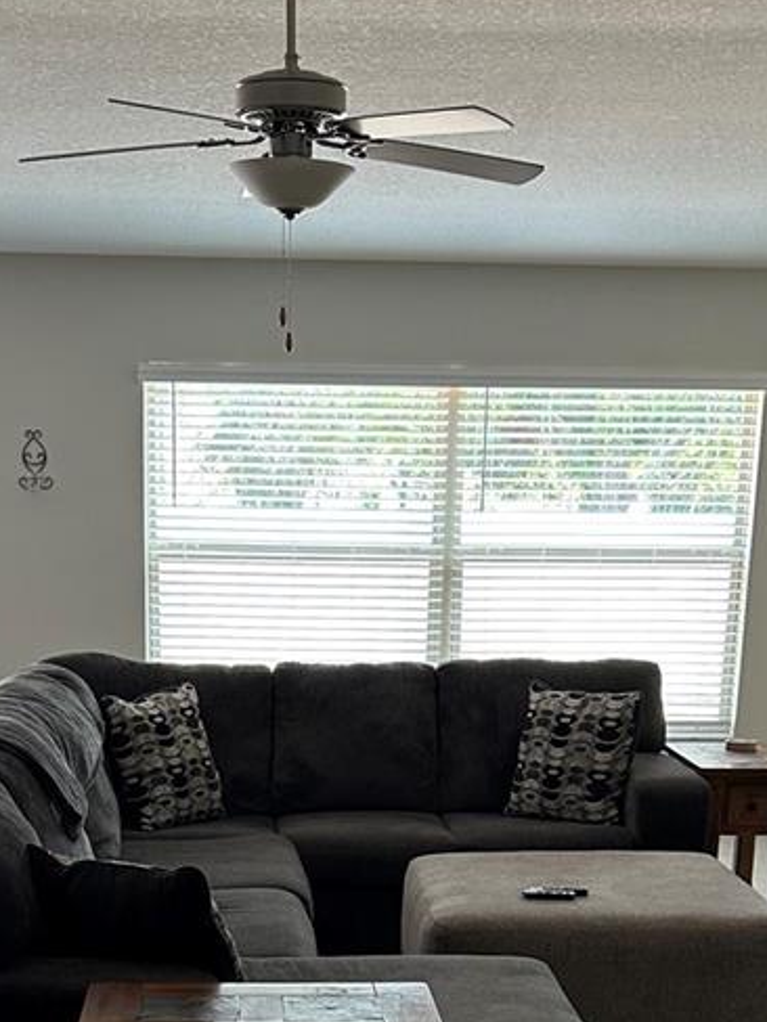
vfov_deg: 28.1
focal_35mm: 64
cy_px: 1062
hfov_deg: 22.9
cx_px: 321
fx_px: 1891
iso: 125
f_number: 1.5
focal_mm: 5.7
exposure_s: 1/95
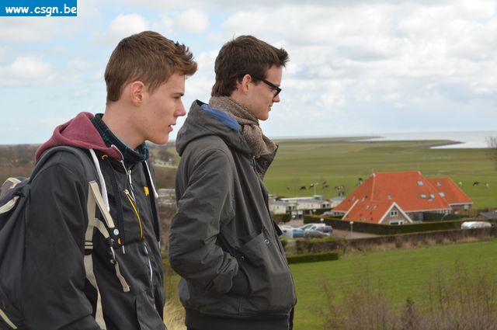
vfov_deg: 16.5
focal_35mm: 82
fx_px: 1138
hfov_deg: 24.6
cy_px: 165
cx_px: 248
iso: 100
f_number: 8
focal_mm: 55
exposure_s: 1/200
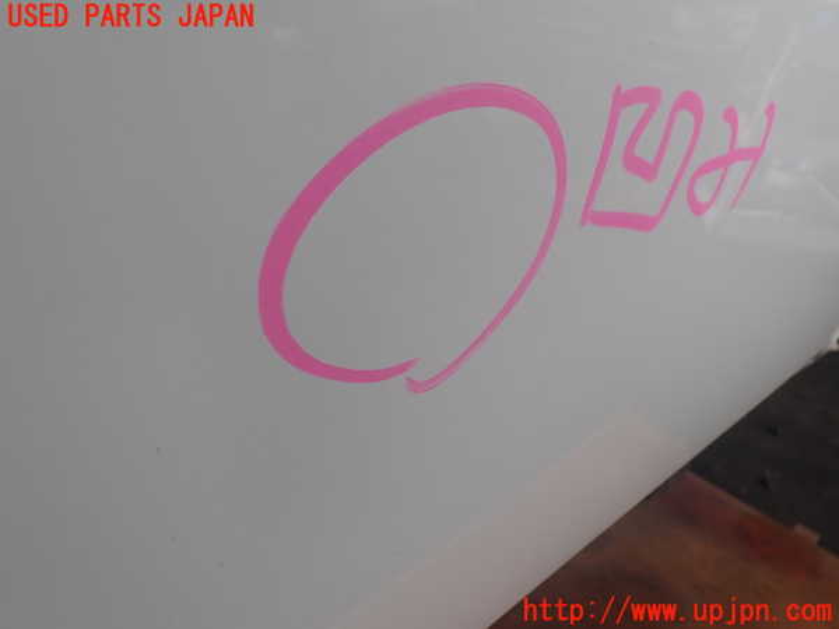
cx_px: 420
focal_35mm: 30
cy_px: 314
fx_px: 727
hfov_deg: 60.0
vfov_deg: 46.8
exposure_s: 1/800
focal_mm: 5.4
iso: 100
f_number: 3.2
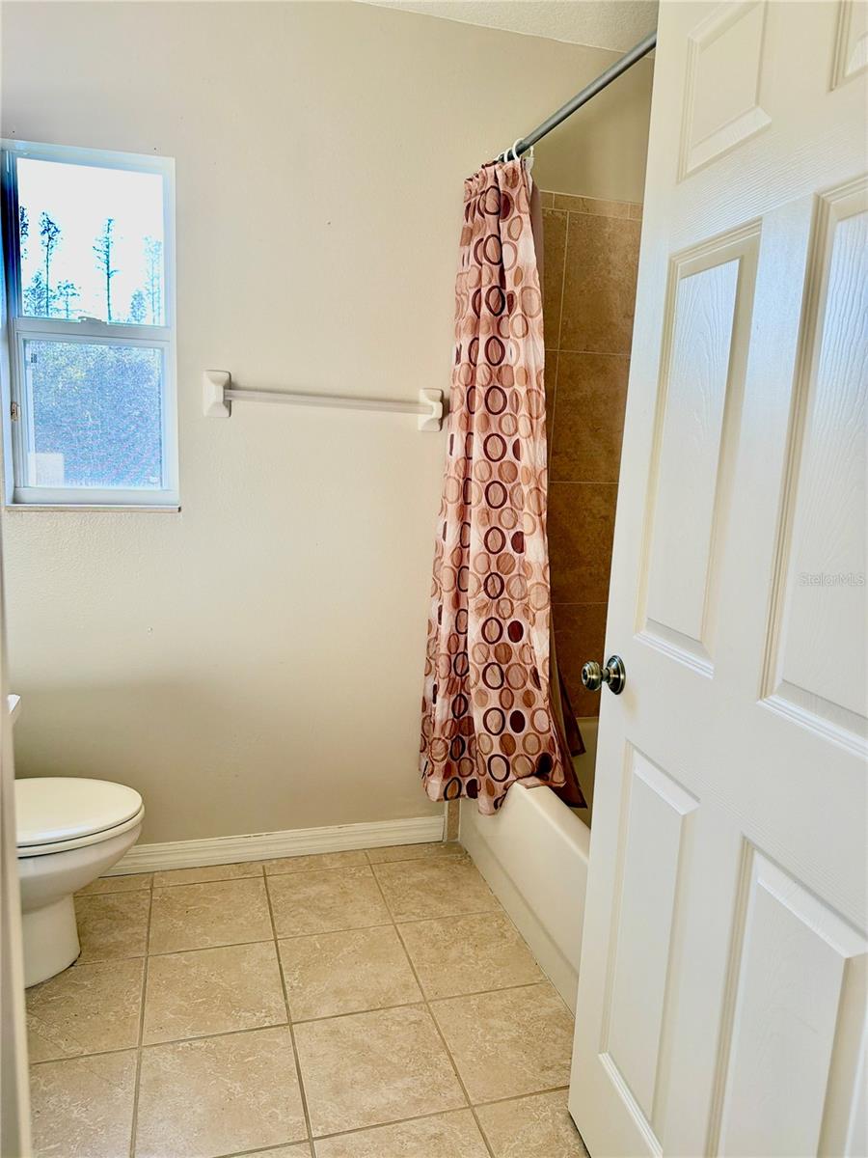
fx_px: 802
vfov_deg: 71.6
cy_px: 579
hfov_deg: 56.8
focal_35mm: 24
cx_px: 434
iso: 64
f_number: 1.78
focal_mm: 6.76
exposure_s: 1/254
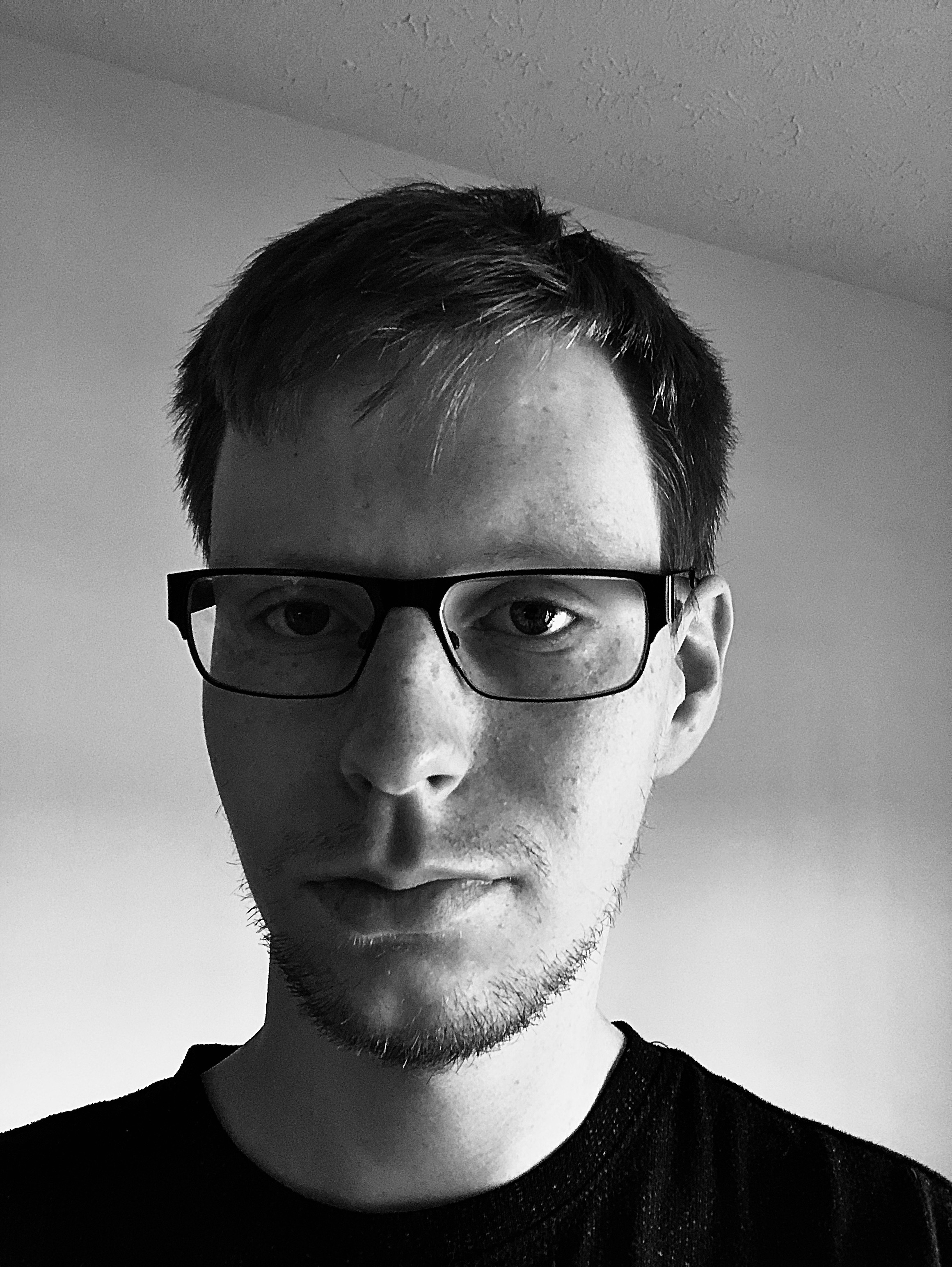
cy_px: 634
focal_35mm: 32
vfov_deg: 56.8
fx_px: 1172
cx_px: 476
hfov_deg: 44.2
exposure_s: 1/30
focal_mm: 2.87
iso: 250
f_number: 2.2
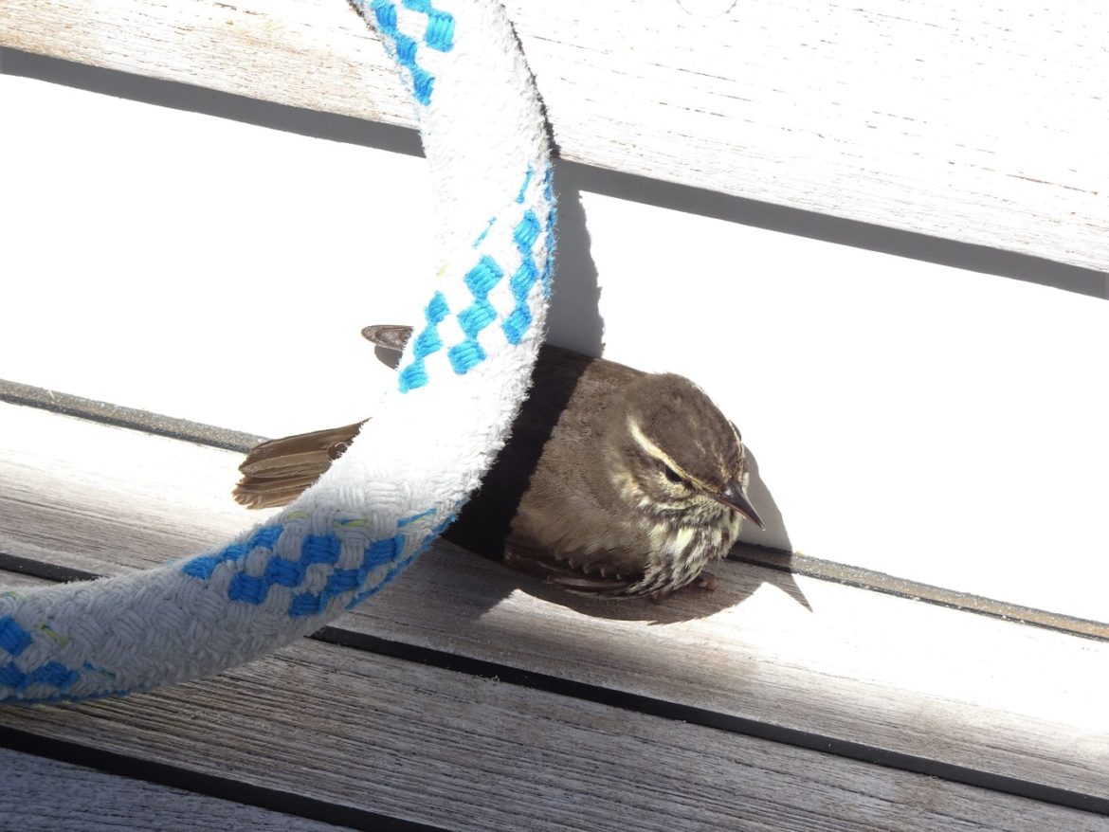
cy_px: 416
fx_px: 6056
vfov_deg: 7.9
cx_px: 554
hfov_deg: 10.5
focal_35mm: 189
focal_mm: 32.24
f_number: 5.6
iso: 80
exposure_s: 1/250
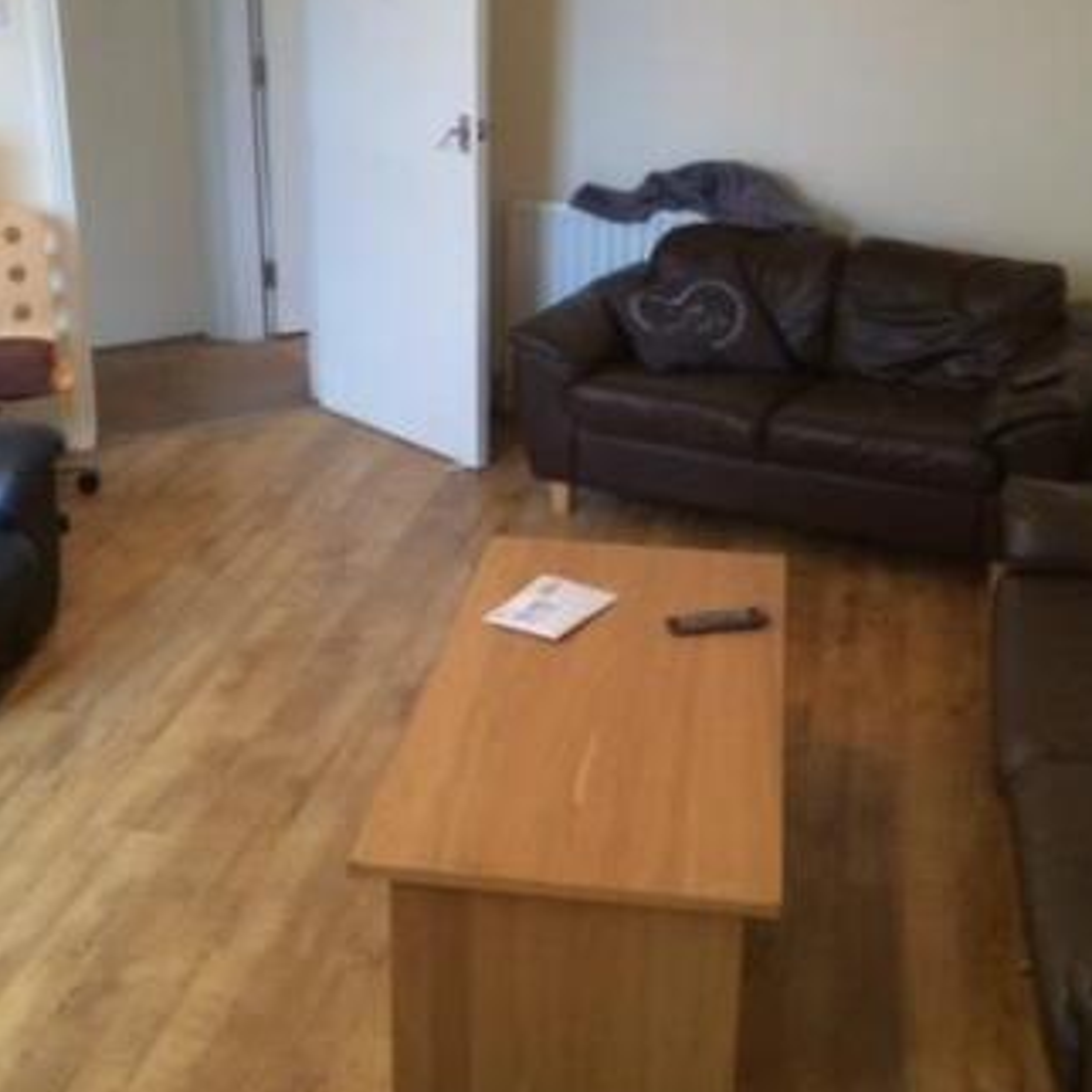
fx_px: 1713
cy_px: 453
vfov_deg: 35.3
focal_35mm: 48
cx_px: 493
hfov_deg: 35.3
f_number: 2.2
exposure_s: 1/24
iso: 320
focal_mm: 4.12
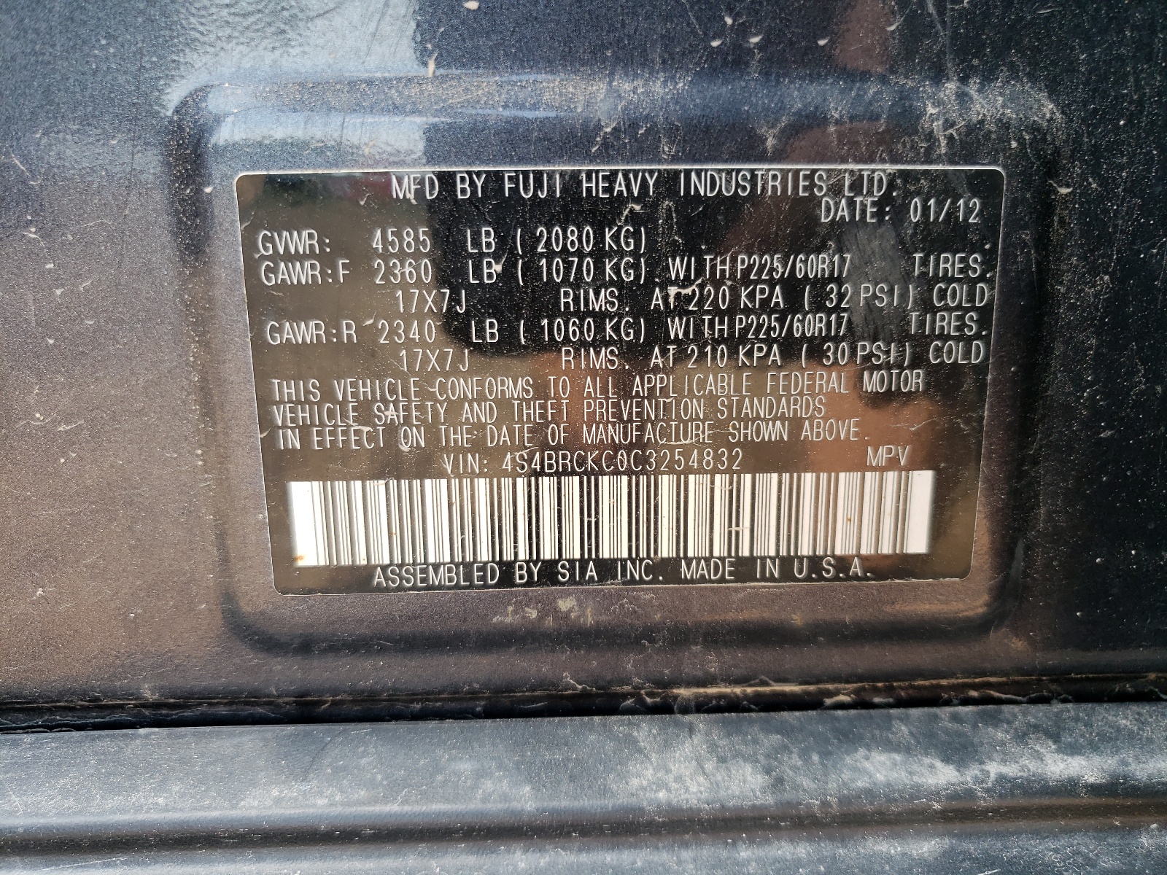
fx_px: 877
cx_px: 584
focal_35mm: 26
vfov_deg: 53.1
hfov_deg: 67.3
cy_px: 438
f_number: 1.5
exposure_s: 1/128
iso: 50
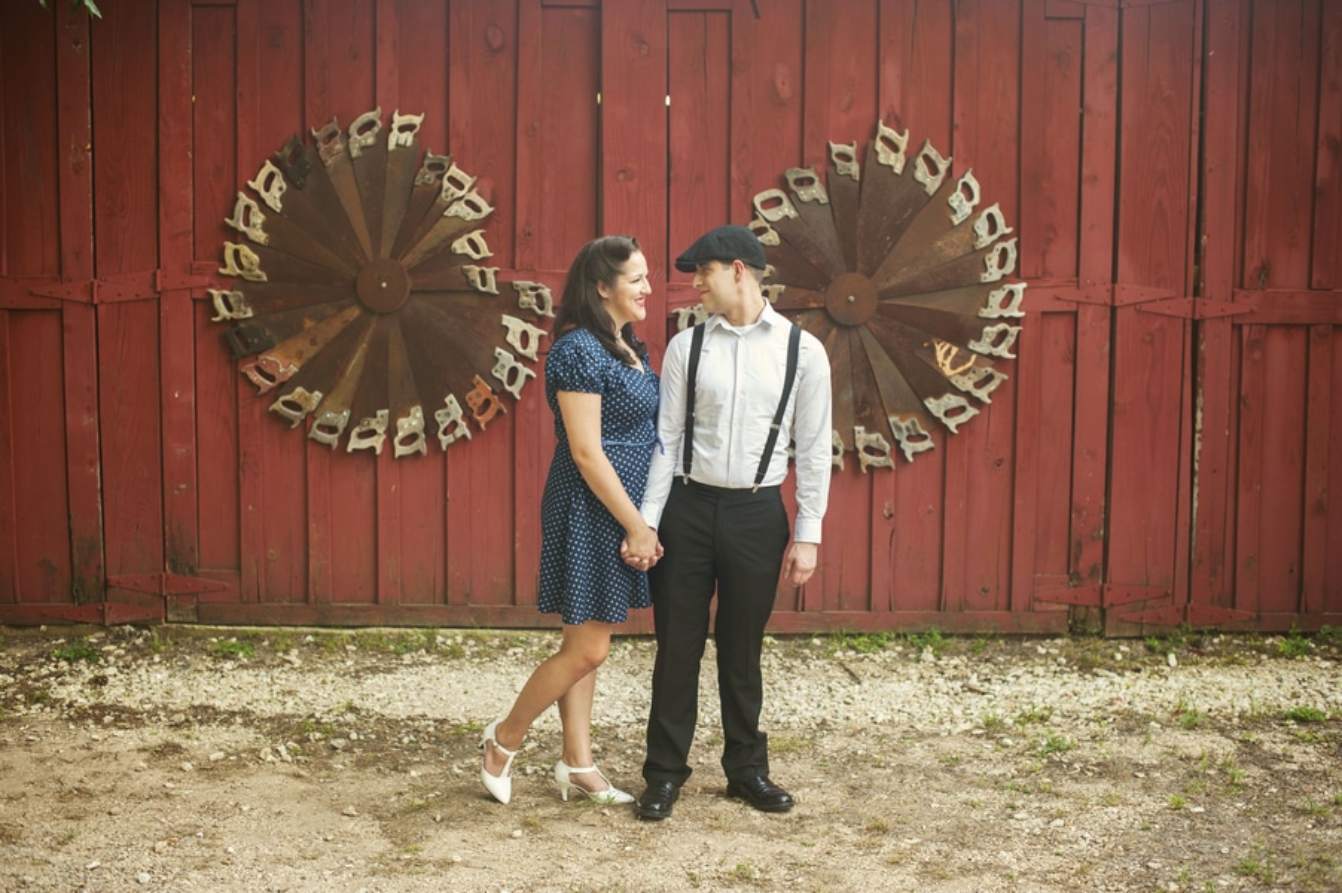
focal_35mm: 50
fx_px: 1862
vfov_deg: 27.0
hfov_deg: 39.6
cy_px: 446
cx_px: 671
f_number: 2.8
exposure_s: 1/250
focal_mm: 50
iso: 400
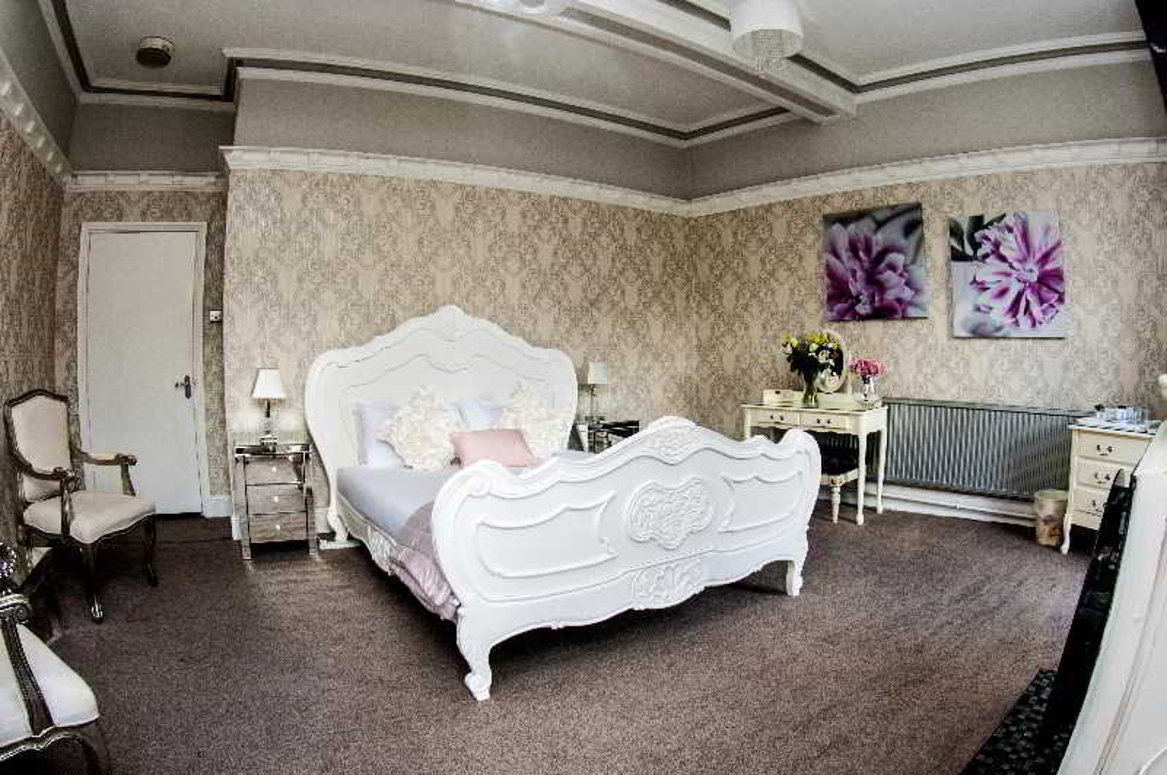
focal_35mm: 20
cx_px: 584
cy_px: 388
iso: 500
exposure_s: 1/30
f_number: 9
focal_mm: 13
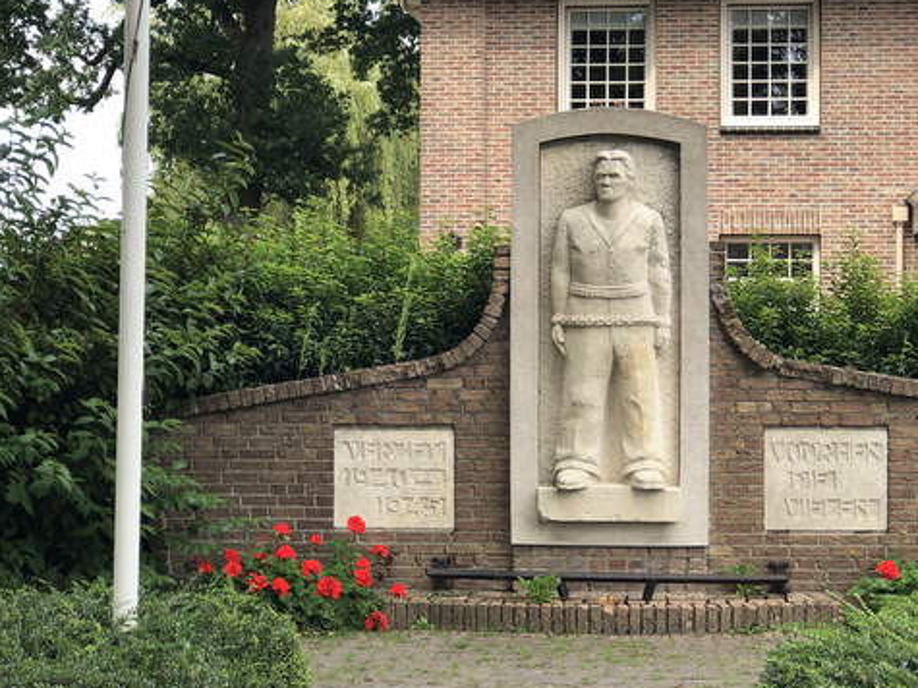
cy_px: 356
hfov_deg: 23.3
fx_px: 2227
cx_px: 547
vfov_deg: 17.6
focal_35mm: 84
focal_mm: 6.6
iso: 25
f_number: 2.8
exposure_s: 1/121
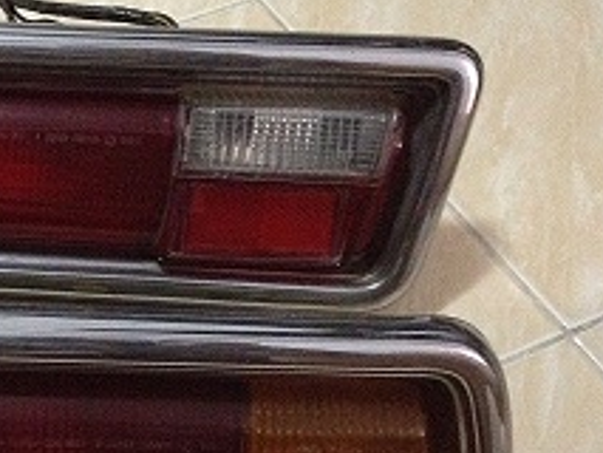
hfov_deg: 27.8
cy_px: 320
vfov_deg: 21.8
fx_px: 1168
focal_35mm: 67
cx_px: 48
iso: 800
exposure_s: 1/15
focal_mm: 4.28
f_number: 2.4
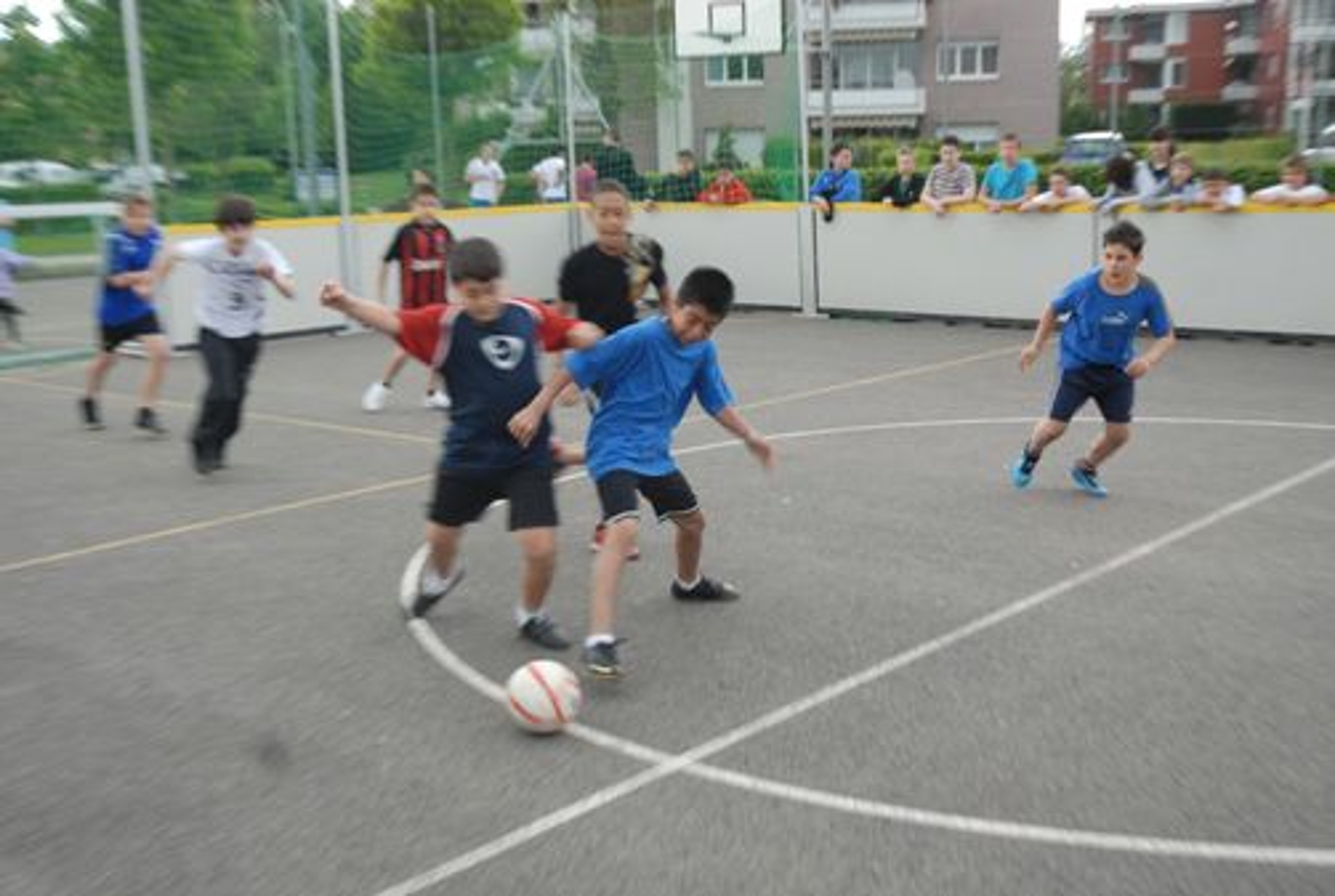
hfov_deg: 38.8
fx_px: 1895
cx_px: 668
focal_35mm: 51
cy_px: 448
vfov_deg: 26.6
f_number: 5
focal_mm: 34
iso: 250
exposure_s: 1/90
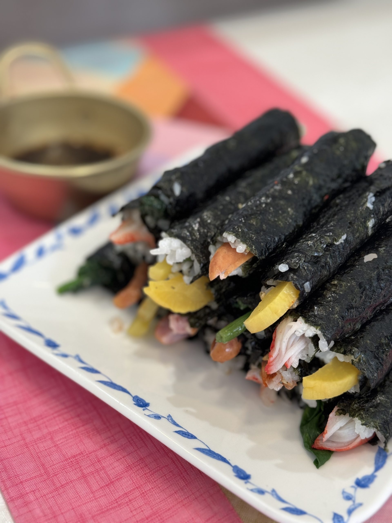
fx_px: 725
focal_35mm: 48
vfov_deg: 39.7
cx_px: 196
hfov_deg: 30.3
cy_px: 262
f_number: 1.78
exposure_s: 1/60
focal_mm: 6.86
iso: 80
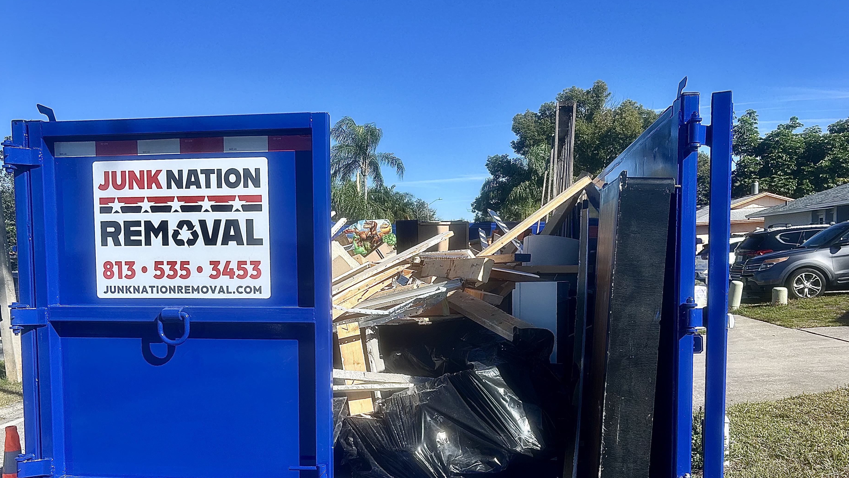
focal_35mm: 31
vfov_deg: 37.3
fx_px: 698
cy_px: 324
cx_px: 389
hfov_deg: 62.5
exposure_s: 1/3356
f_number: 1.5
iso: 50
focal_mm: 5.7
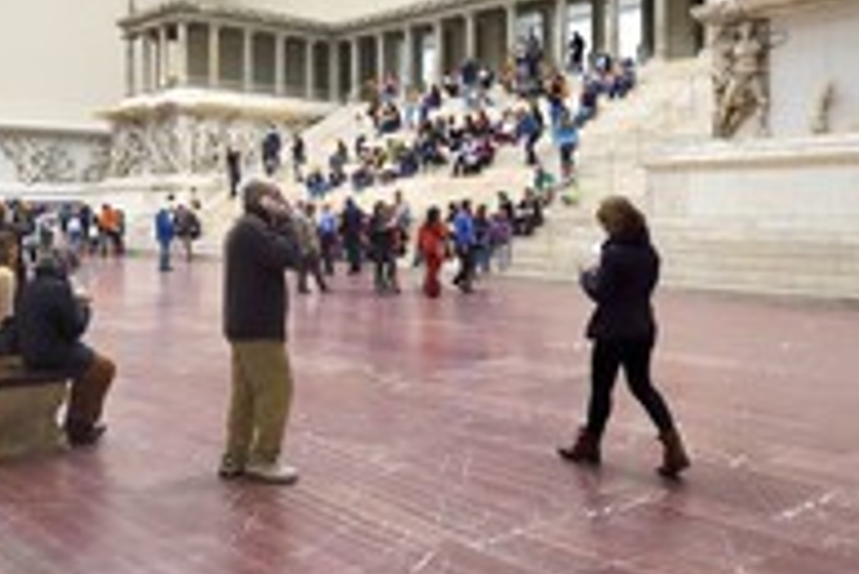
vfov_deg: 35.6
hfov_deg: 51.1
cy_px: 182
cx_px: 303
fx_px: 883
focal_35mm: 37
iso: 3200
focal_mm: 17
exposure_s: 1/80
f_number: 13
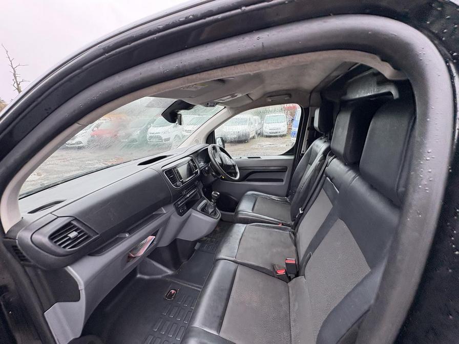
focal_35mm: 14
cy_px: 172
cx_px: 230
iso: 160
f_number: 2.2
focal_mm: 2.22
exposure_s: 1/99
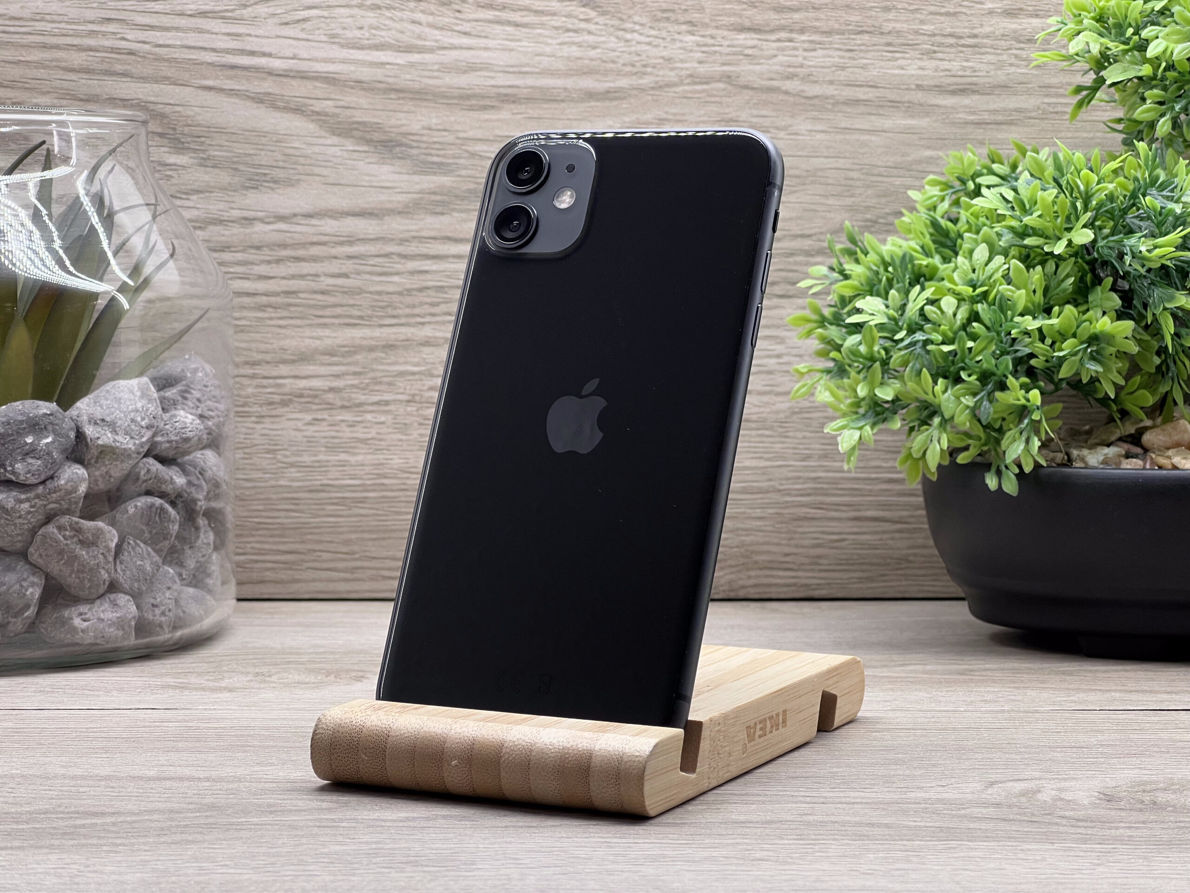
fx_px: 2647
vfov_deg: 19.1
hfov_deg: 25.3
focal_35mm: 77
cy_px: 446
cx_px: 595
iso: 80
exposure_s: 1/100
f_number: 2.8
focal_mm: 9
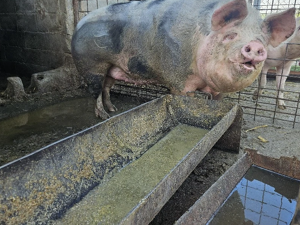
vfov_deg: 48.2
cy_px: 110
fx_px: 251
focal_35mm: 29
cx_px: 157
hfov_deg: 61.6
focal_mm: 5.4
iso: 50
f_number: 1.8
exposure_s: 1/182
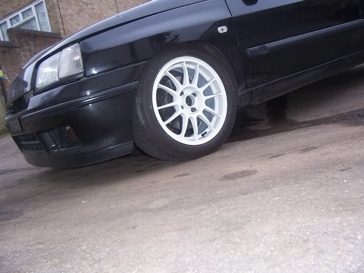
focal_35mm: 34
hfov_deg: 54.0
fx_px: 358
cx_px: 182
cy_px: 136
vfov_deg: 41.8
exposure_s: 1/60
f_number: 2.7
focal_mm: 5.6
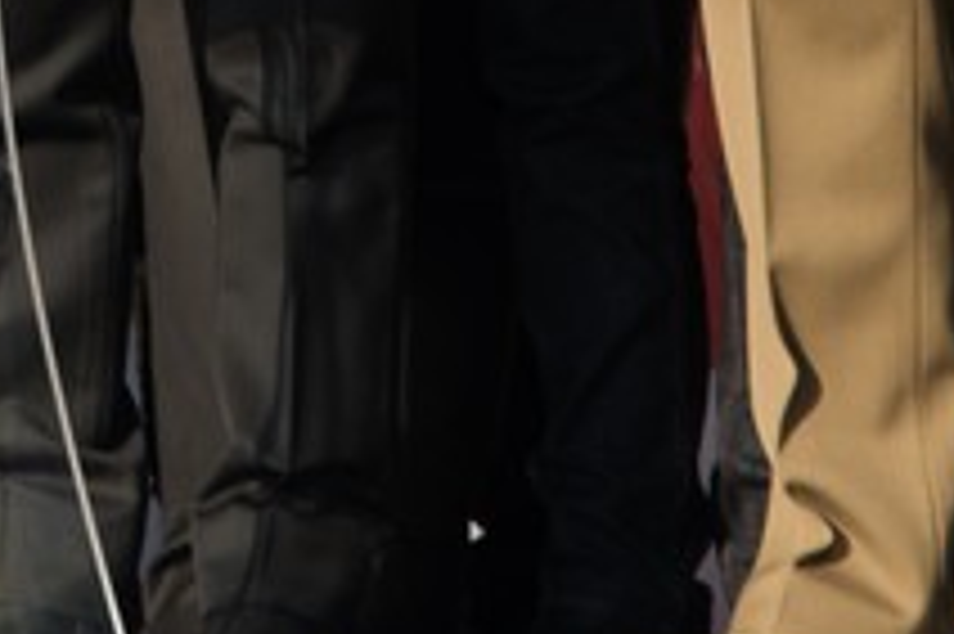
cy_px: -1398
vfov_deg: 1.1
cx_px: -308
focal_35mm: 1219
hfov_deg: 1.7
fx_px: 32278
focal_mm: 180
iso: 100
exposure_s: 1/160
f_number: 6.3
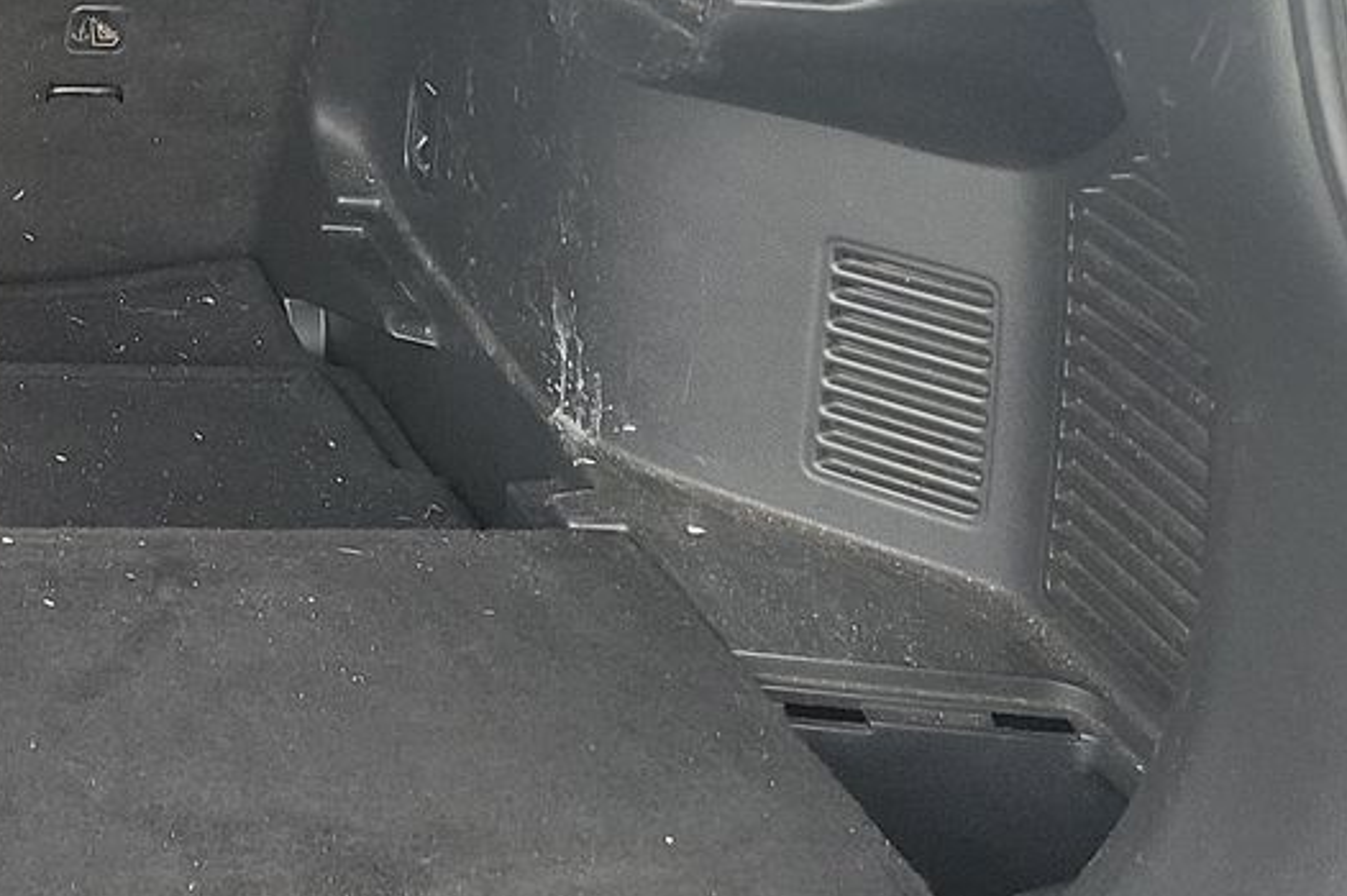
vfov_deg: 17.5
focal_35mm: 76
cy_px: -5
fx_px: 2842
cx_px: -448
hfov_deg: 23.3
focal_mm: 6.7
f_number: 1.8
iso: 92
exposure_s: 1/59
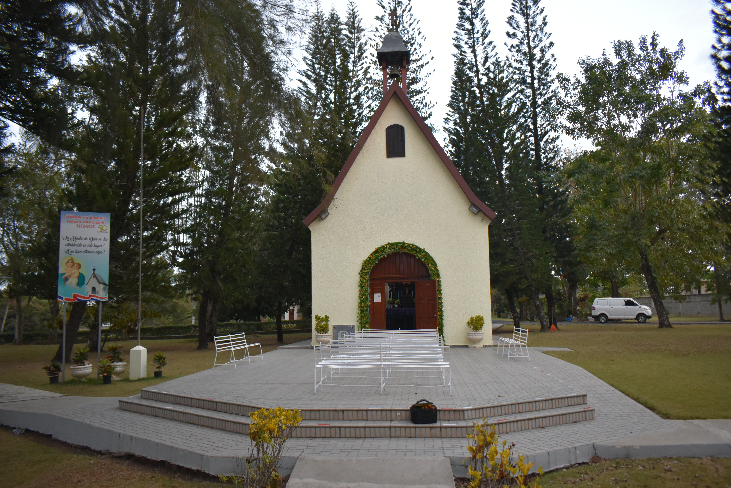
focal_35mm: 27
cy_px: 244
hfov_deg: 67.4
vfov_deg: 47.9
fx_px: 548
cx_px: 366
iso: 900
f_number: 3.5
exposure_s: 1/125
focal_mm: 18
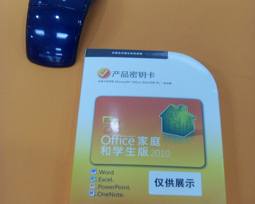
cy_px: 136
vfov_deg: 28.4
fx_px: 400
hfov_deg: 35.4
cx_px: 130
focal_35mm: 53
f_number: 3.5
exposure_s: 1/20
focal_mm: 6.6
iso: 200
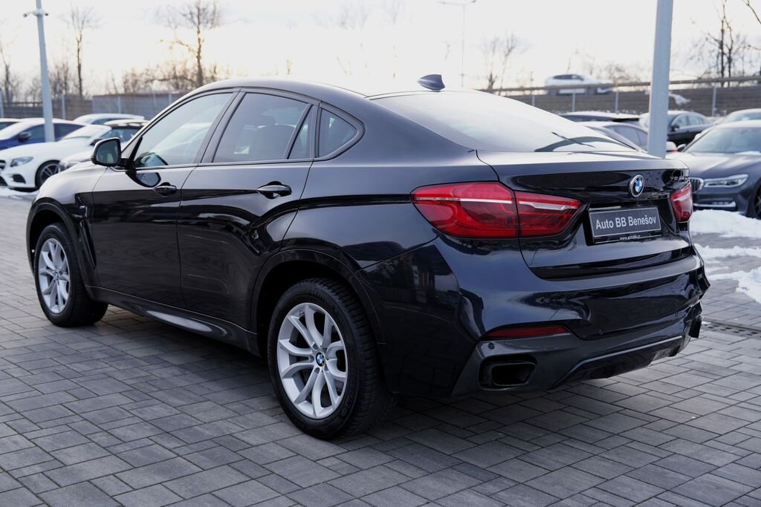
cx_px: 380
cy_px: 254
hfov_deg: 46.4
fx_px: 888
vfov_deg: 31.9
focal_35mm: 42
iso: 100
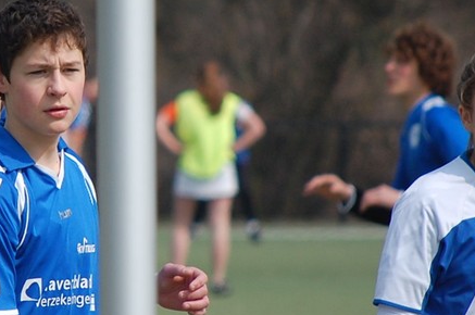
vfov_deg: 1.9
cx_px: 222
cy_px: 247
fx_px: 9262
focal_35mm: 703
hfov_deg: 2.9
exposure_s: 1/1000
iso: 250
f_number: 5.6
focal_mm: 200
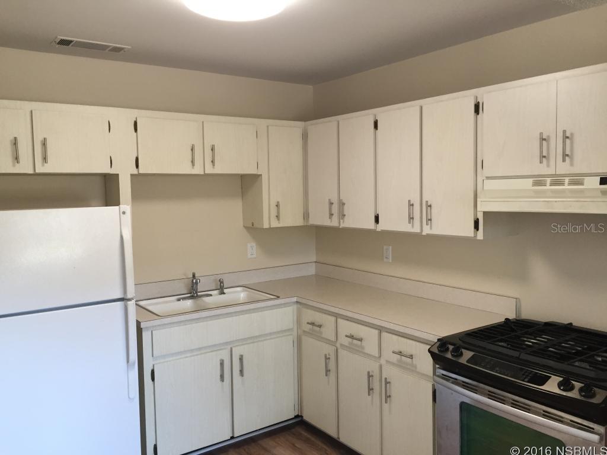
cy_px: 228
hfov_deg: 61.7
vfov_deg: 48.2
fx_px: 509
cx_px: 304
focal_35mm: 29
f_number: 2.2
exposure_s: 1/30
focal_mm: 4.15
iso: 50
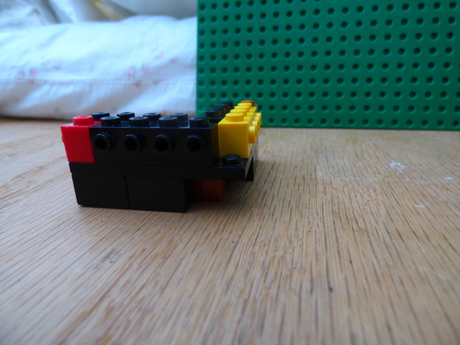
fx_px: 266
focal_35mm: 20
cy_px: 172
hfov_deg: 81.7
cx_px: 230
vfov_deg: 66.0
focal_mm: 3.58
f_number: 2.8
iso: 400
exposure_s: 1/8
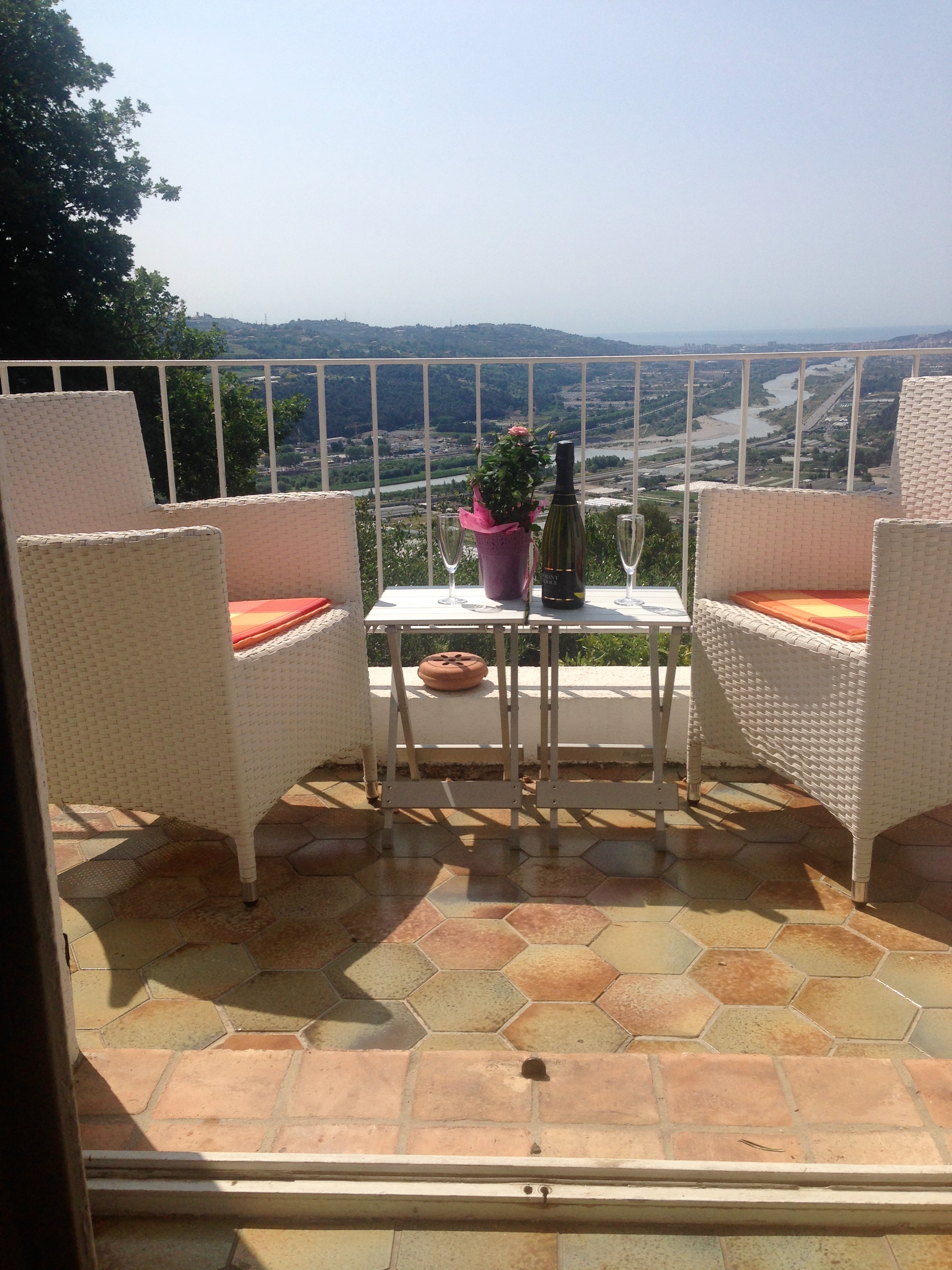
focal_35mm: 33
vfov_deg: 55.4
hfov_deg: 42.9
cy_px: 635
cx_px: 476
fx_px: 1210
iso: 50
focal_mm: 4.12
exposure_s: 1/2710
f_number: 2.4
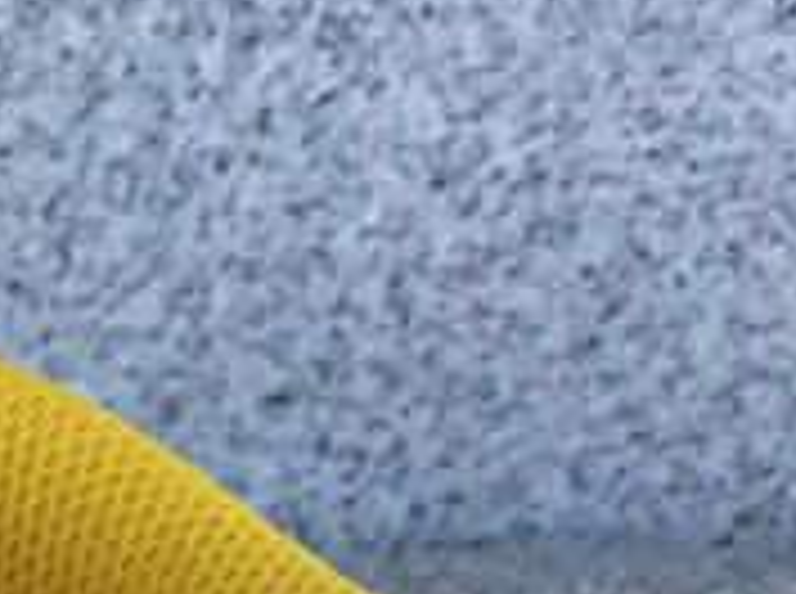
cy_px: 1411
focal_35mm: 158
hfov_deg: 11.4
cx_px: -733
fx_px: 3626
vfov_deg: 8.6
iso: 25
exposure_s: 1/433
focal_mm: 3.3
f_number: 2.4
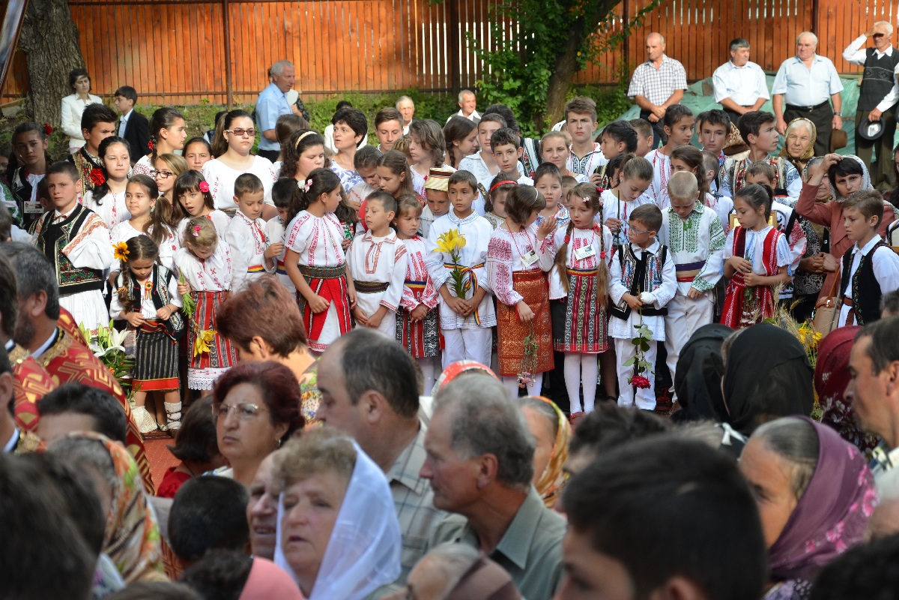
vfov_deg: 13.8
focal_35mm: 99
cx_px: 450
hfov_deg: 20.6
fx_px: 2472
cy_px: 300
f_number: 5.6
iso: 250
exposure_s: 1/125
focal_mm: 66
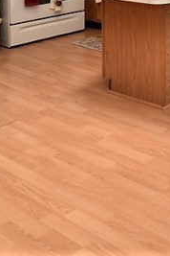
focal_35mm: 61
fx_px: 432
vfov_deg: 27.0
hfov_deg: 18.2
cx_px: 296
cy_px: -88
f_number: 7.1
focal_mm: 10
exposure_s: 1/20
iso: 200
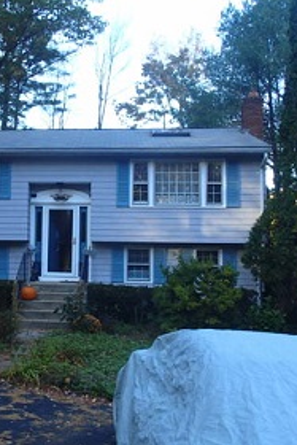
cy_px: 222
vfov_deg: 46.4
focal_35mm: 42
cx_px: 58
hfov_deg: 31.1
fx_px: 519
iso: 100
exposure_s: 1/80
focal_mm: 5.5
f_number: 3.2
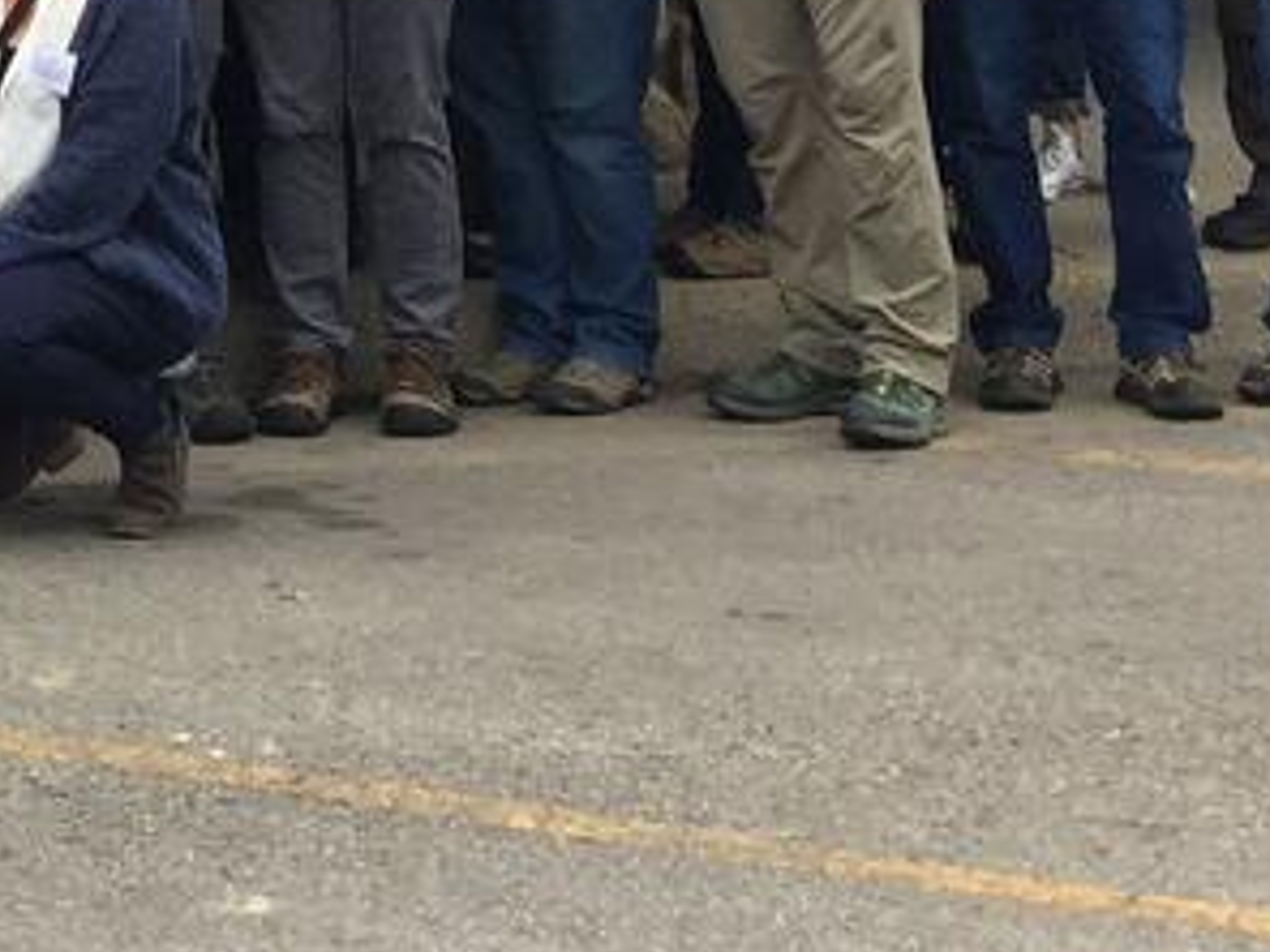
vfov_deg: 10.4
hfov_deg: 13.9
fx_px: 4806
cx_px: -751
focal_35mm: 131
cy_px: -935
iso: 32
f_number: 2.2
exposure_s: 1/542
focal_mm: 4.15
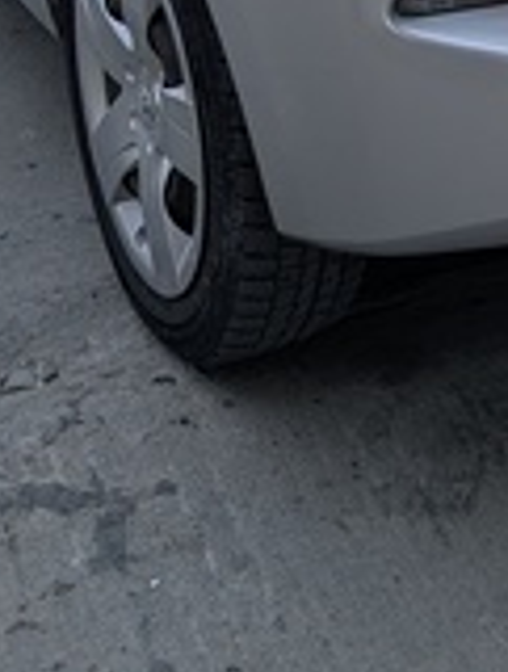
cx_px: 563
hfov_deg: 16.0
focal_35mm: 90
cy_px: -307
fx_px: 1752
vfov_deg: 19.3
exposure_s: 1/338
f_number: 1.85
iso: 40
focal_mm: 6.81
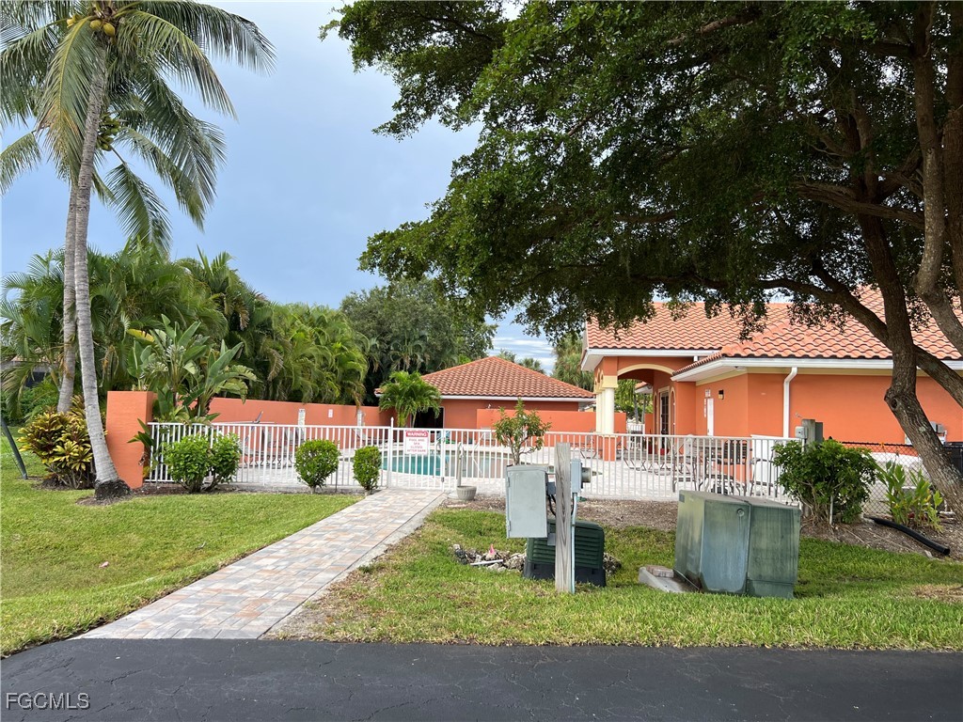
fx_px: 723
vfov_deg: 53.1
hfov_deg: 67.3
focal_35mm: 26
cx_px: 482
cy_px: 361
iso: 50
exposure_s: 1/372
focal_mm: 5.7
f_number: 1.5
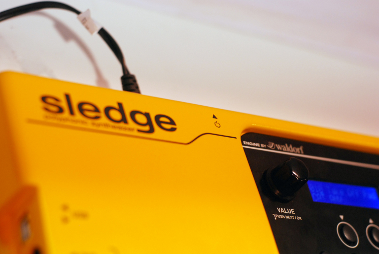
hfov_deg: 27.0
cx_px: 190
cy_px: 127
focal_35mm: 75
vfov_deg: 18.2
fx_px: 790
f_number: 3.5
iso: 640
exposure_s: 1/250
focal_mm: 50
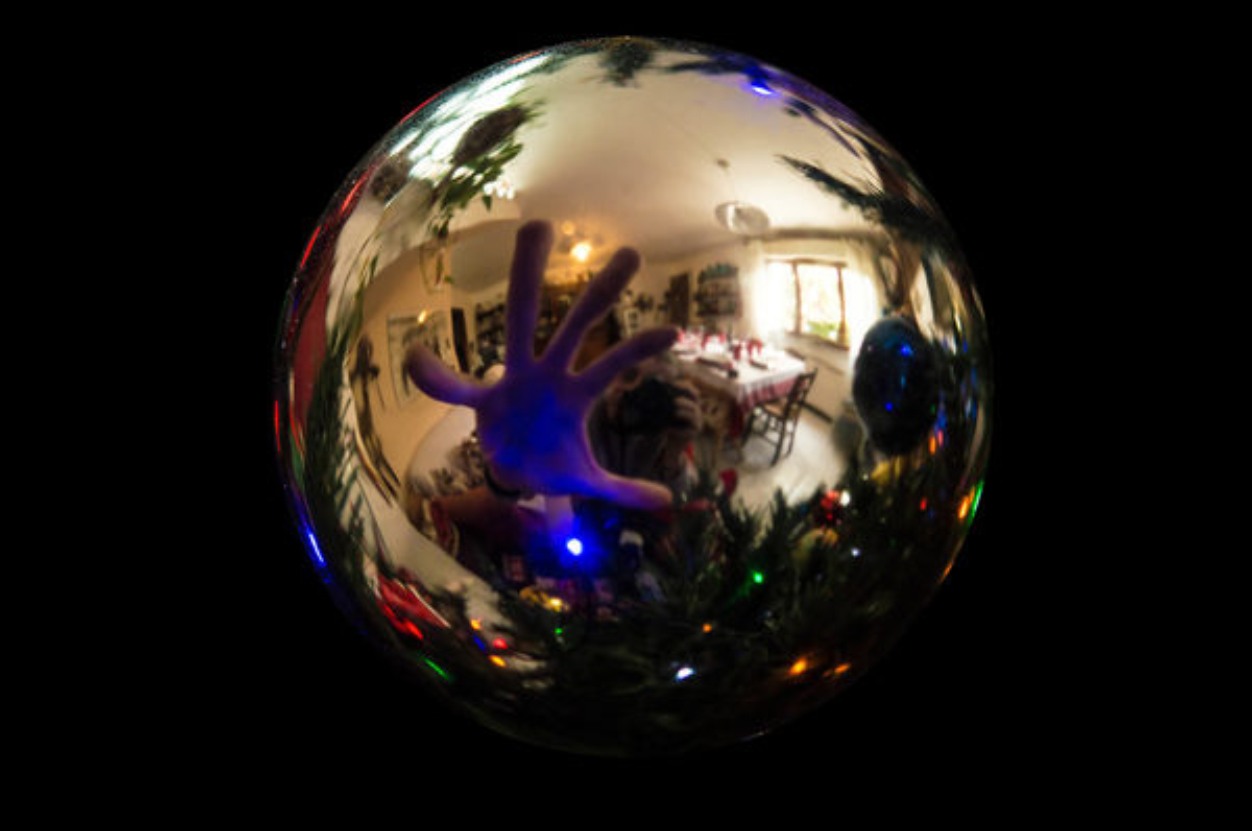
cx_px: 626
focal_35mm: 90
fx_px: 3125
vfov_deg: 15.1
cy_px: 416
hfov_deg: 22.7
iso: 400
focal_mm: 60
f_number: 3
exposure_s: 1/125
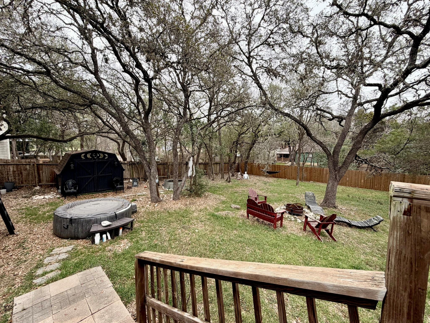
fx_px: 174
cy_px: 162
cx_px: 215
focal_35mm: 14
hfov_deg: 102.1
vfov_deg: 85.7
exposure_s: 1/182
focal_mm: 2.22
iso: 40
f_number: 2.2
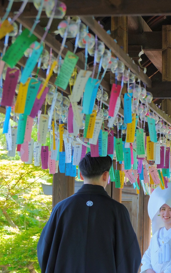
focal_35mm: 166
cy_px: 193
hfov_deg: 7.9
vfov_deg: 12.6
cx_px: 63
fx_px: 1237
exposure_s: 1/210
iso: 800
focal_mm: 70
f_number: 4.5
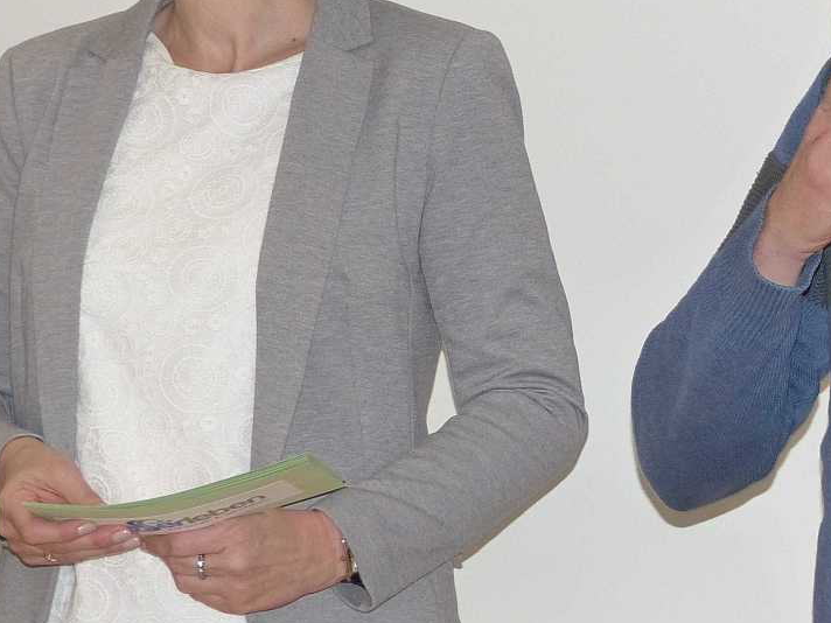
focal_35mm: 181
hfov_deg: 10.8
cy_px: 204
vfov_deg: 8.2
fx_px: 4345
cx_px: 814
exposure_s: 1/60
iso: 400
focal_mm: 16.4
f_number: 2.8
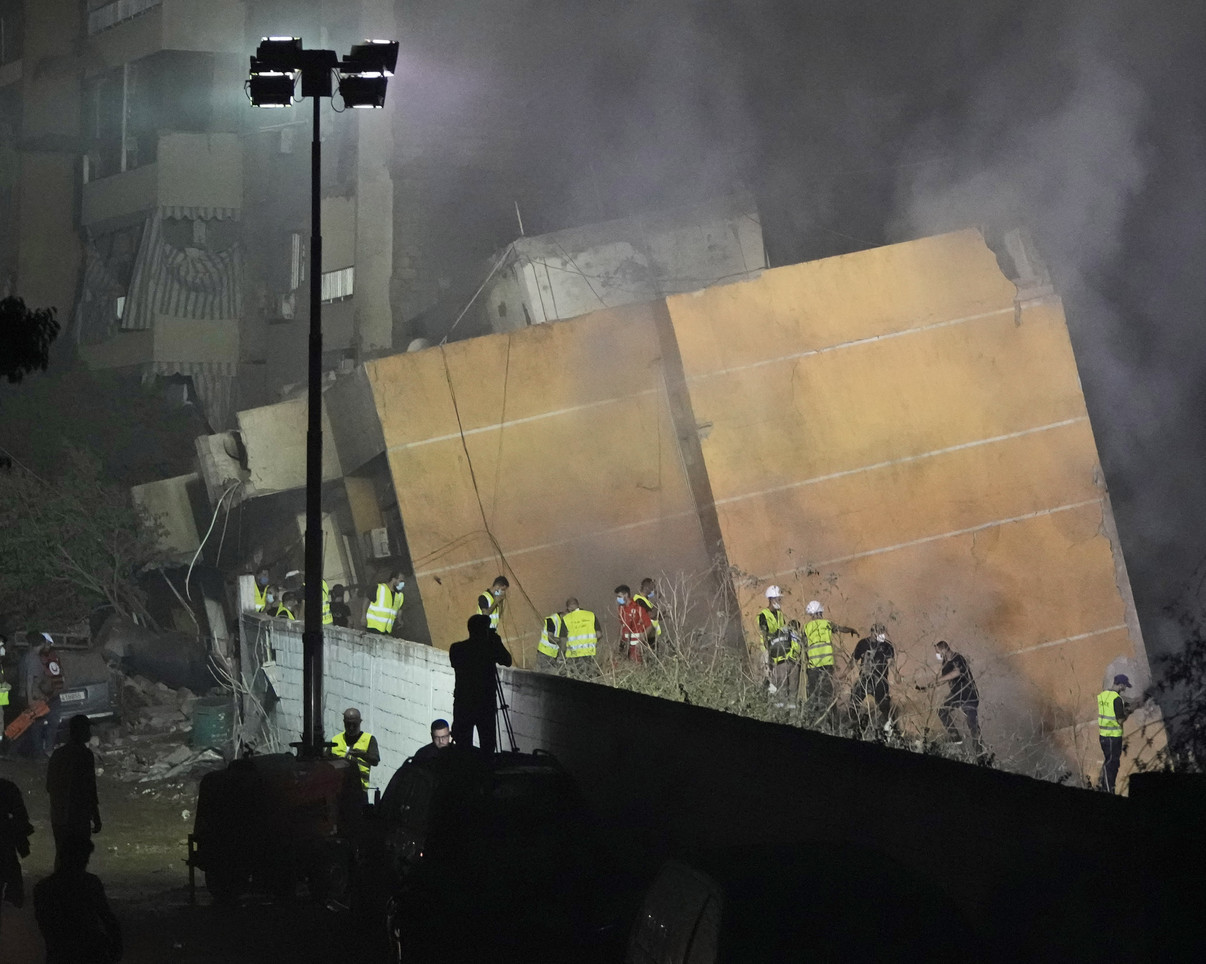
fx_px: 4854
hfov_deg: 14.1
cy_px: 205
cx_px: 791
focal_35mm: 136
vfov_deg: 11.3
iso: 8000
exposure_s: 1/200
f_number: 2.8
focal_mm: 70
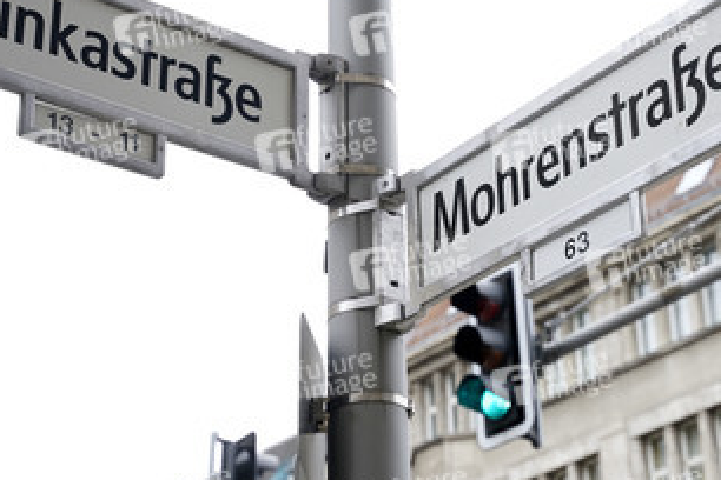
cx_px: 348
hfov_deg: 23.4
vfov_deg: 15.7
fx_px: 1742
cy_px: 205
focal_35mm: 87
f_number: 5.6
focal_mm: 59
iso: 640
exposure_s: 1/160
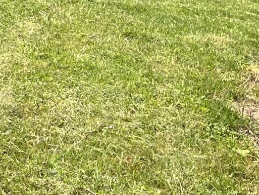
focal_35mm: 152
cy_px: -105
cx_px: -328
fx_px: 1138
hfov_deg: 11.2
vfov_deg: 9.5
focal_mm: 5.1
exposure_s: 1/1252
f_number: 1.6
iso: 50
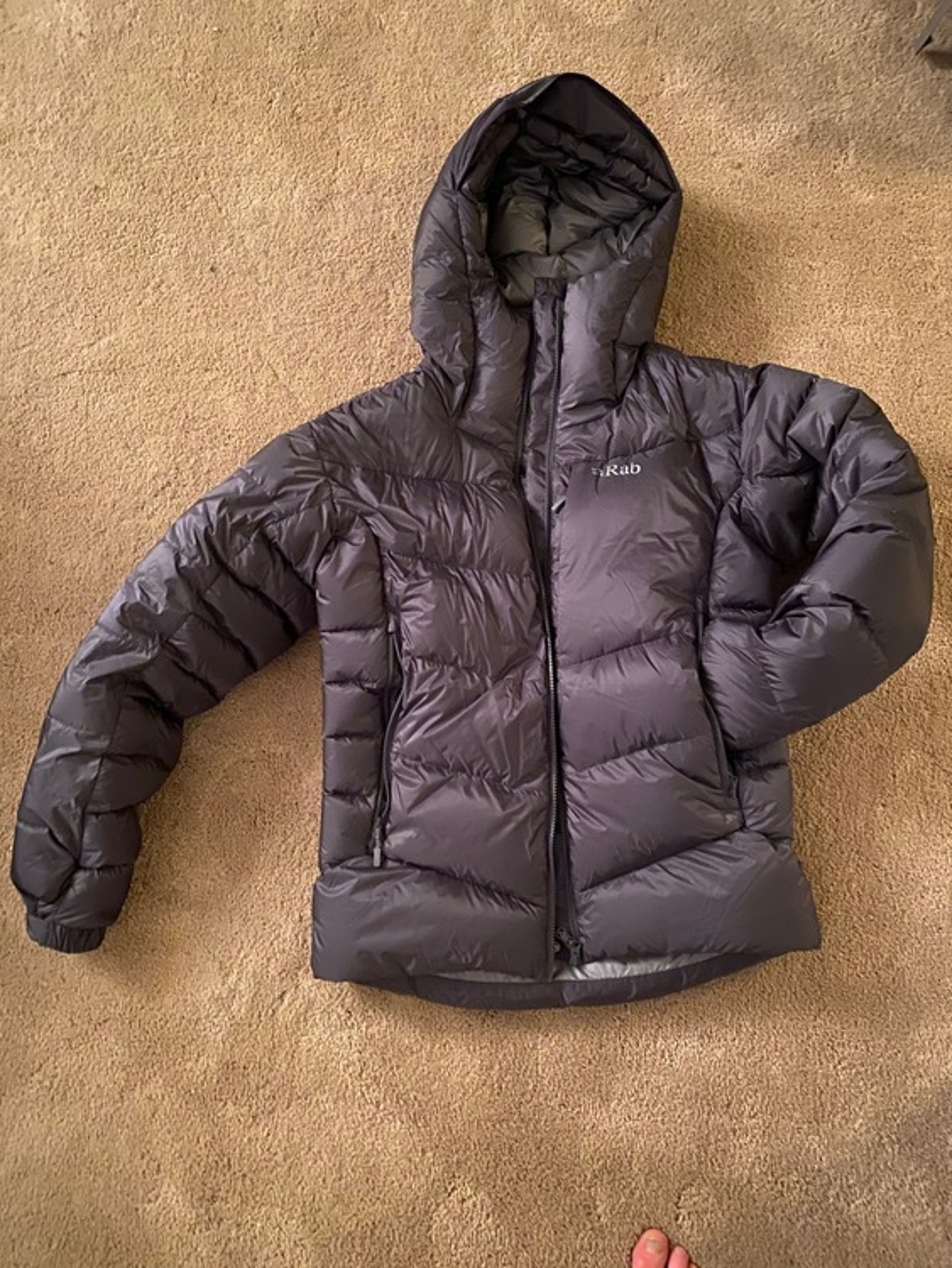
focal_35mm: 26
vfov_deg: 67.3
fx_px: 953
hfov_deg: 53.1
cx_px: 476
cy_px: 634
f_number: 1.8
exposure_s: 1/8
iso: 640
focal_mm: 4.25
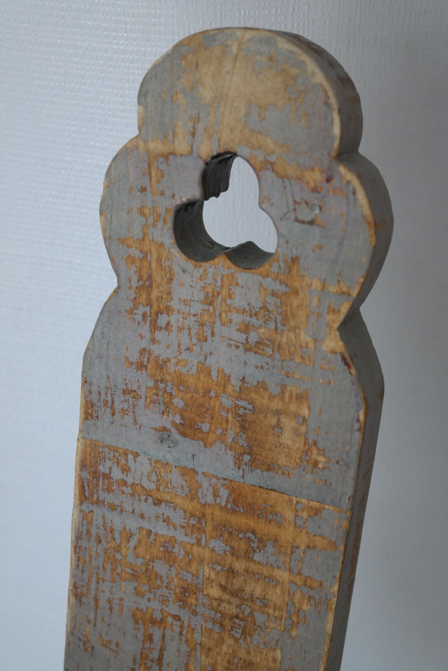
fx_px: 1083
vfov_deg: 34.5
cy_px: 336
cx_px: 224
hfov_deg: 23.4
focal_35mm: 58
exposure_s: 1/60
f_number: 5
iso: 800
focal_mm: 38
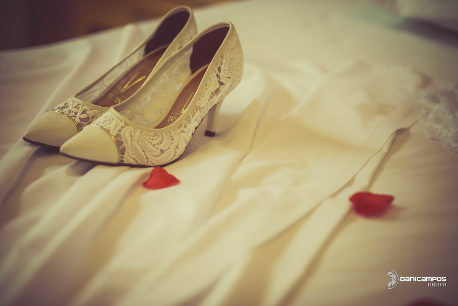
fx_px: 1081
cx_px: 229
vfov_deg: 16.1
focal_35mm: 85
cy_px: 153
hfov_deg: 23.9
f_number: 2
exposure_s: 1/50
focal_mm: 85
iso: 500
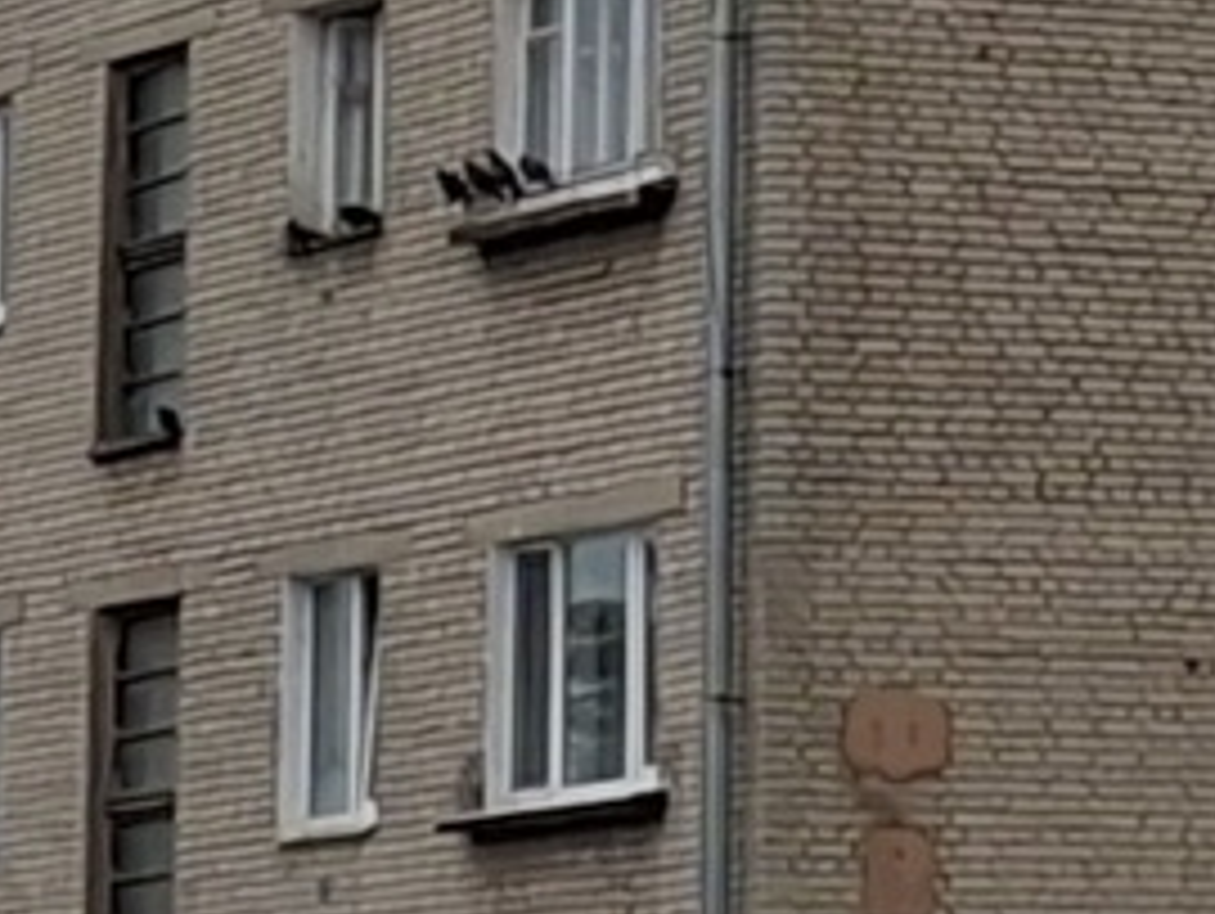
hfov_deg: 14.7
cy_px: 59
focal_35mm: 132
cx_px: 4
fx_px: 4637
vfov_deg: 11.2
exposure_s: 1/2500
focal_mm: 4.69
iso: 32
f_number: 1.8
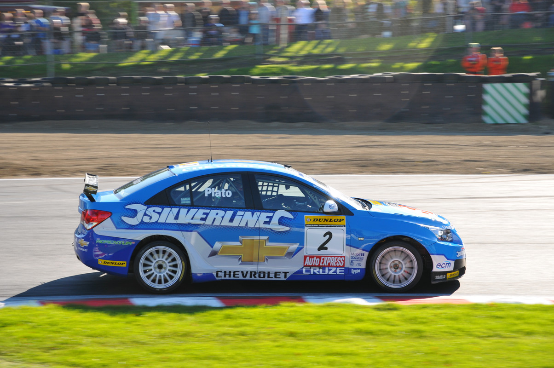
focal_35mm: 102
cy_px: 184
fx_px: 1568
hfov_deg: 20.0
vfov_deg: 13.4
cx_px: 277
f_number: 7.1
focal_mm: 68
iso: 200
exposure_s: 1/200
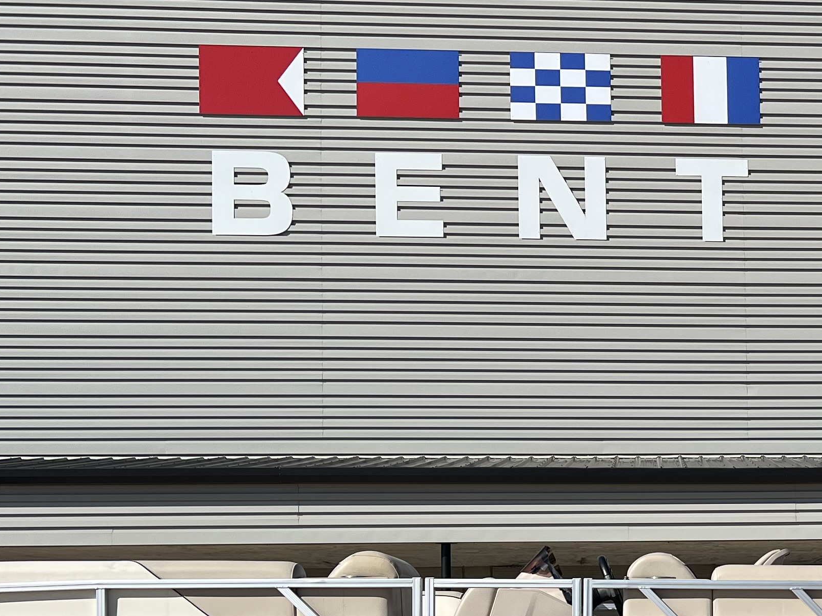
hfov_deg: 28.2
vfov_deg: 21.8
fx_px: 1544
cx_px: 800
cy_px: 615
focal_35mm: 65
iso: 50
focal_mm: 5.7
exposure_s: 1/6211
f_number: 1.5
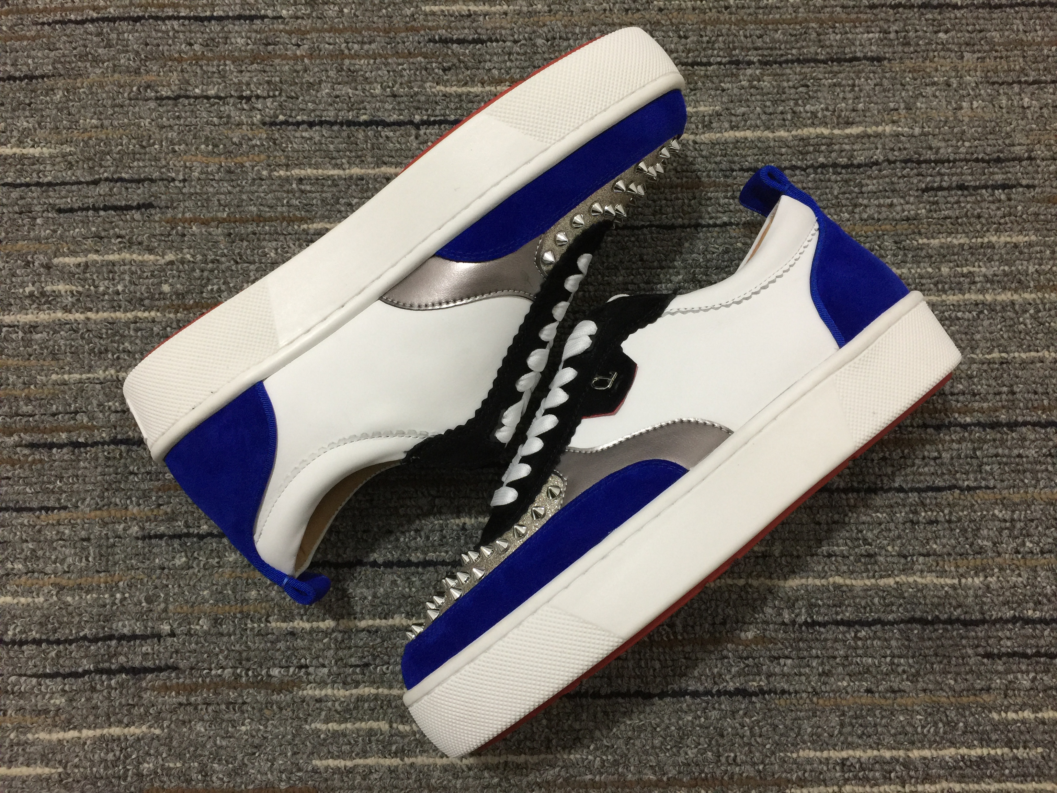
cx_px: 528
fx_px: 886
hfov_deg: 61.7
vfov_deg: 48.2
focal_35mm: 29
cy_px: 396
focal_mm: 4.15
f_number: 2.2
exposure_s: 1/33
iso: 64
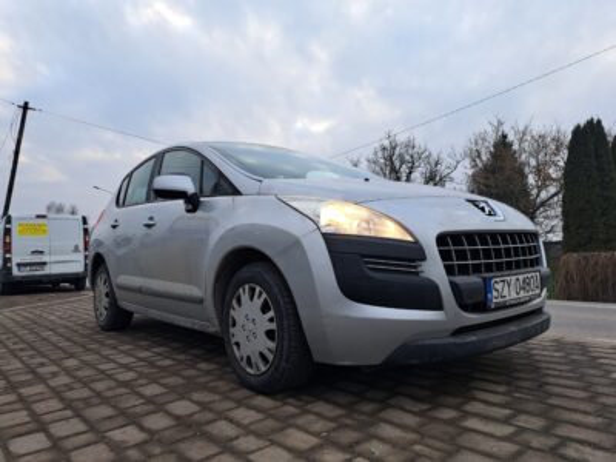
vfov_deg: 56.8
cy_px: 231
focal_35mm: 24
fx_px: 427
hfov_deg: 71.6
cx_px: 308
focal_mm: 5.23
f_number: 1.8
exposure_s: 1/100
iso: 50
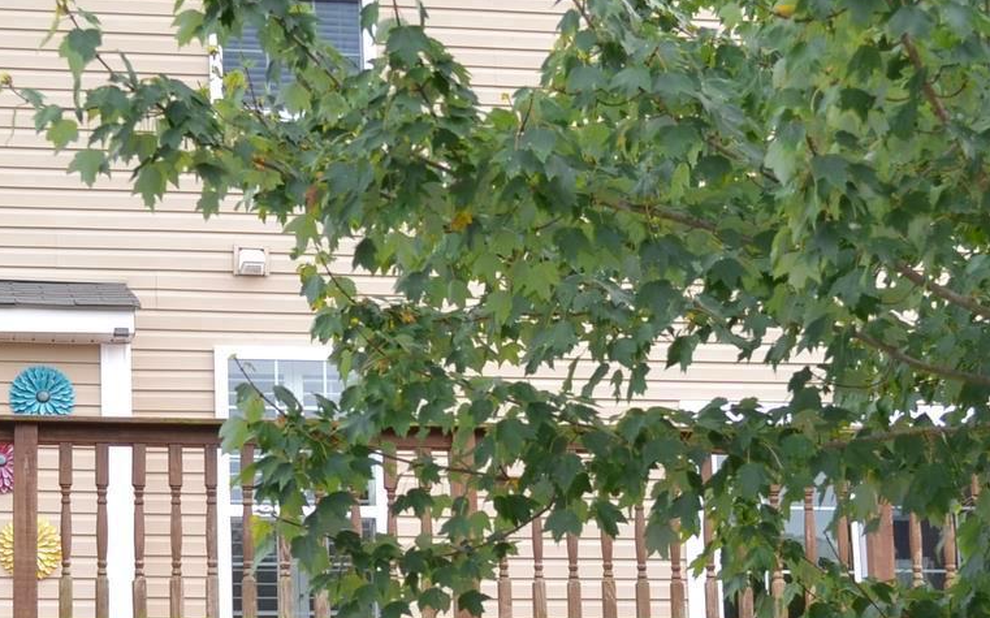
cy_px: 518
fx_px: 2886
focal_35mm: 107
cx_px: 472
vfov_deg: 12.2
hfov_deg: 19.5
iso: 100
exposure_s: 1/125
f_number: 4.2
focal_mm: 26
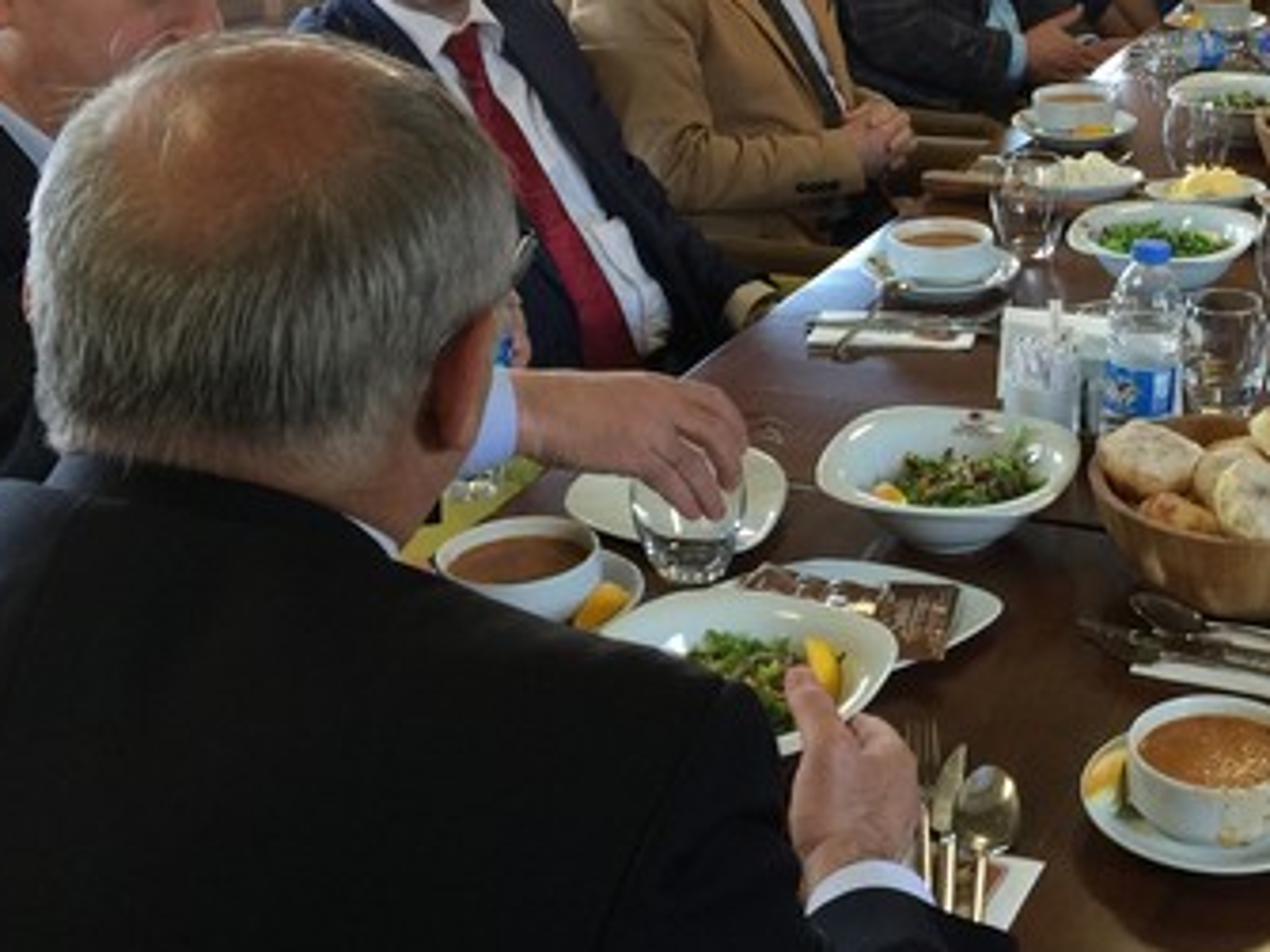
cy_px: 341
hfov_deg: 31.6
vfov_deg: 25.1
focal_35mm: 58
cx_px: 1156
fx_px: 2127
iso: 50
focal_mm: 4.15
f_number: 2.2
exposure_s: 1/33
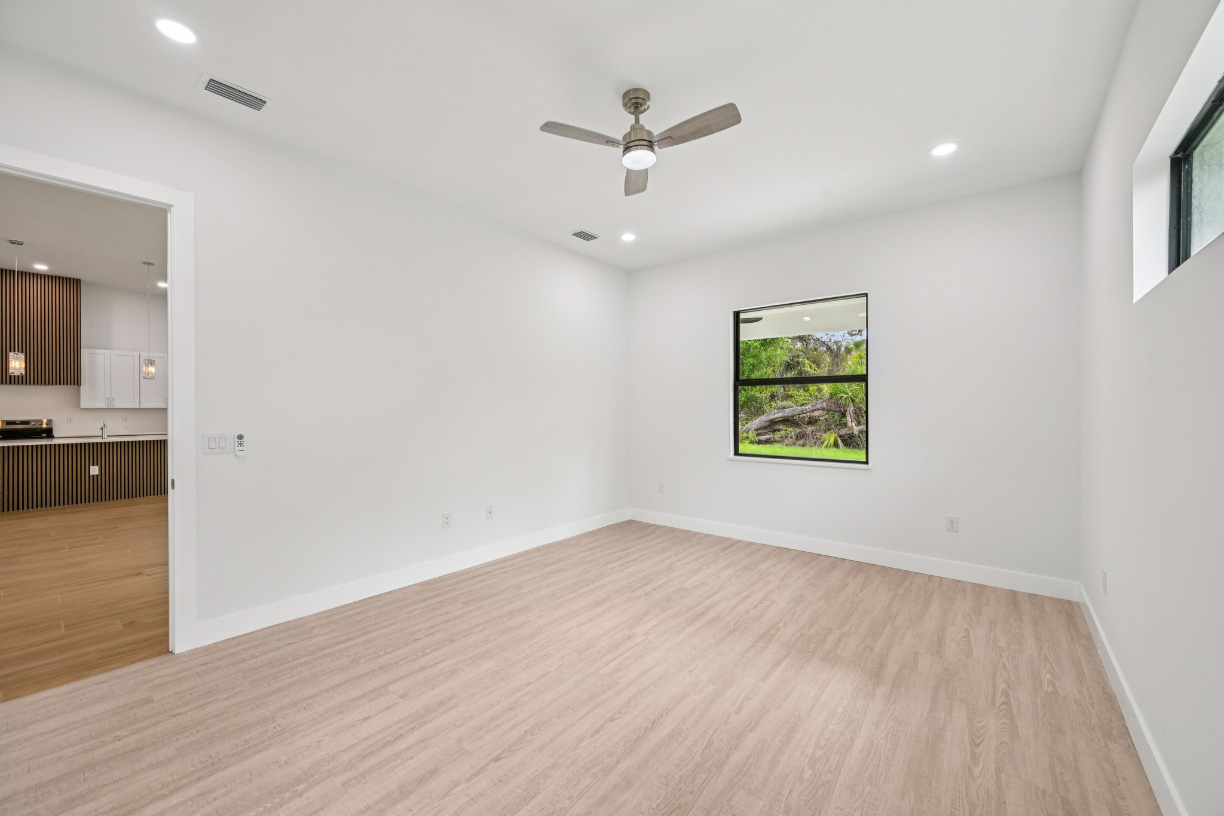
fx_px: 476
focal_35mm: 14
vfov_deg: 81.2
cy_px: 408
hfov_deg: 104.3
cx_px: 612
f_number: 8
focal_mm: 14
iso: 400
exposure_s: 1/60
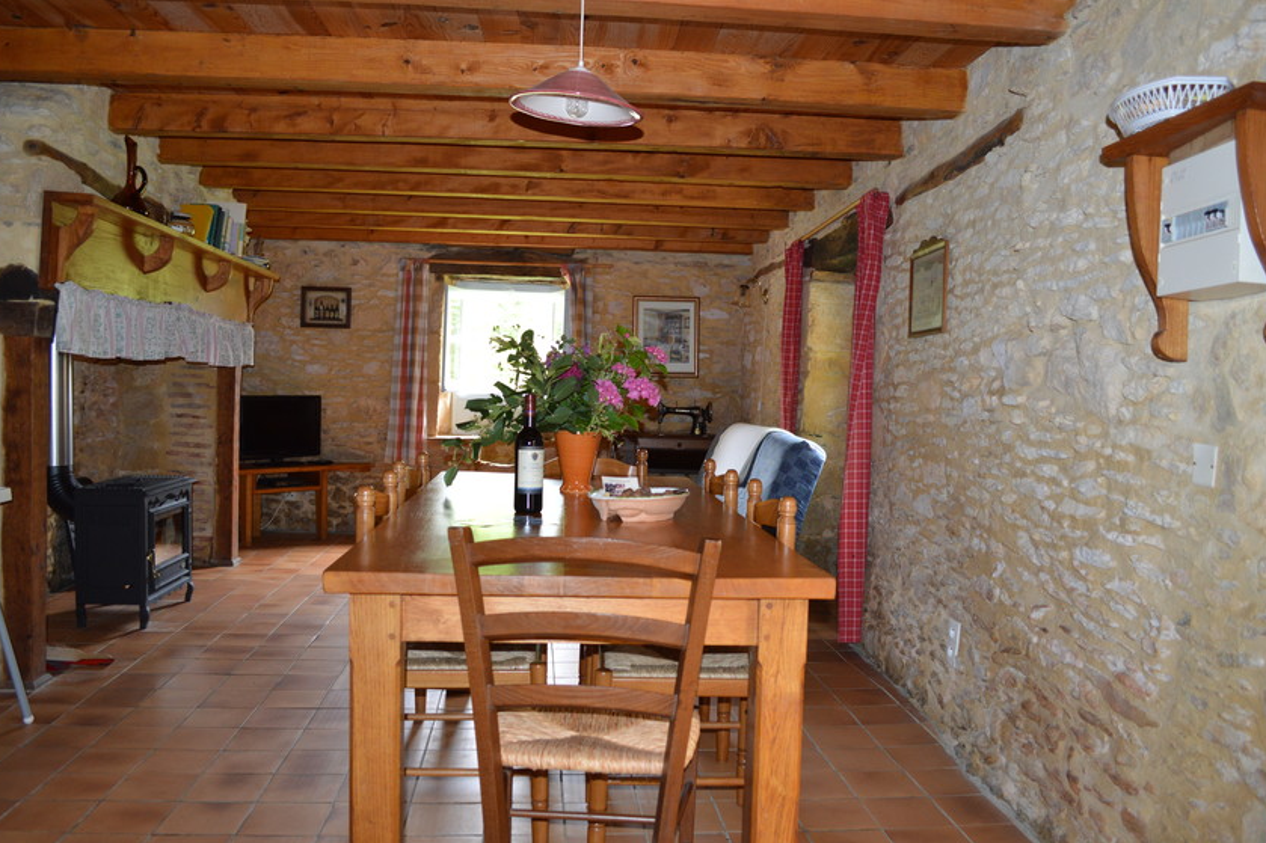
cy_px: 425
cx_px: 634
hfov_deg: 65.5
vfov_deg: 46.4
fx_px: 984
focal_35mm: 28
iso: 500
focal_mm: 18
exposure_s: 1/60
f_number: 3.5
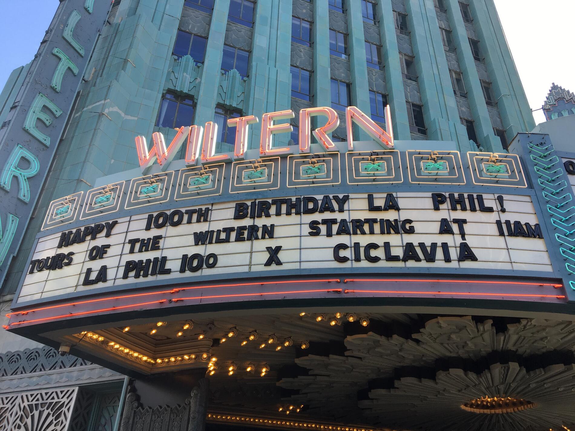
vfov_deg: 48.2
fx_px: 482
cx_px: 288
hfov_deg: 61.7
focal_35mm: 29
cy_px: 216
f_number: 2.2
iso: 25
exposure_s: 1/322
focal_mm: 4.15
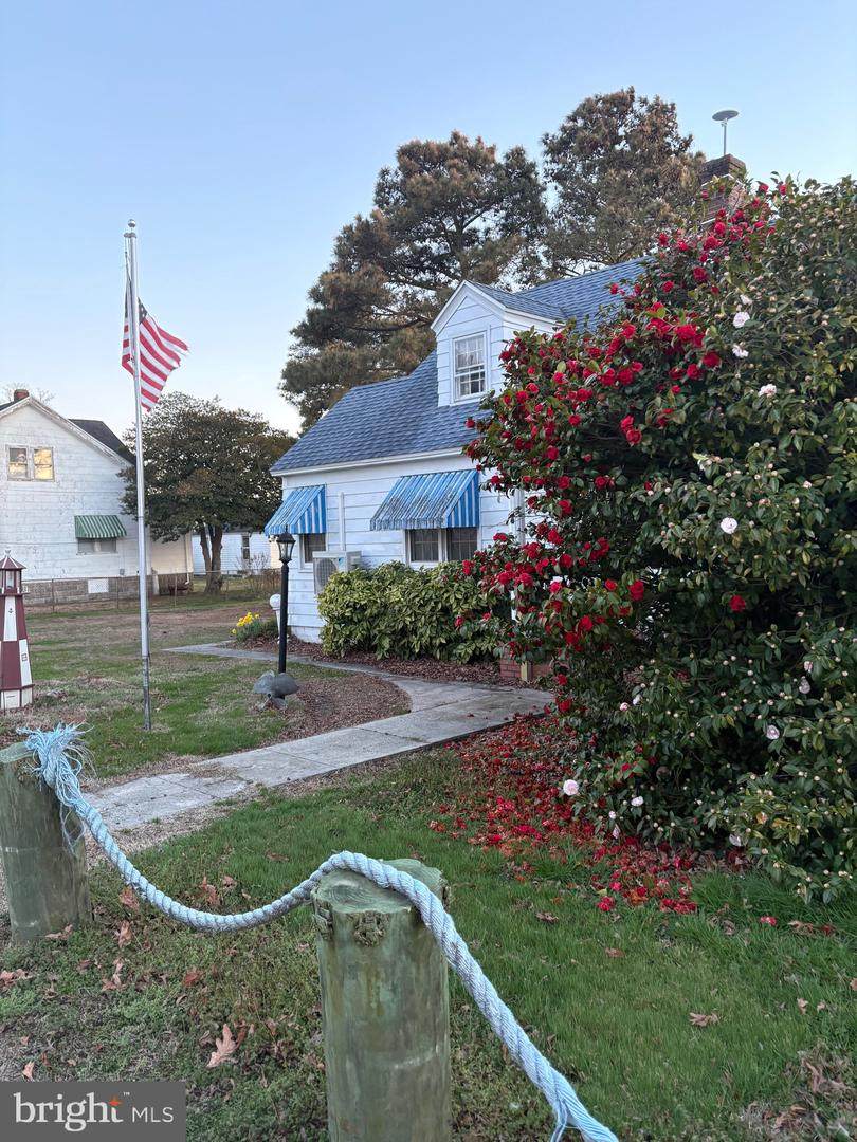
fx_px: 858
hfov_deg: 53.1
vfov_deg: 67.3
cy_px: 571
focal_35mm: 26
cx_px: 428
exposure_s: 1/60
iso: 200
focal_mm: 5.96
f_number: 1.6
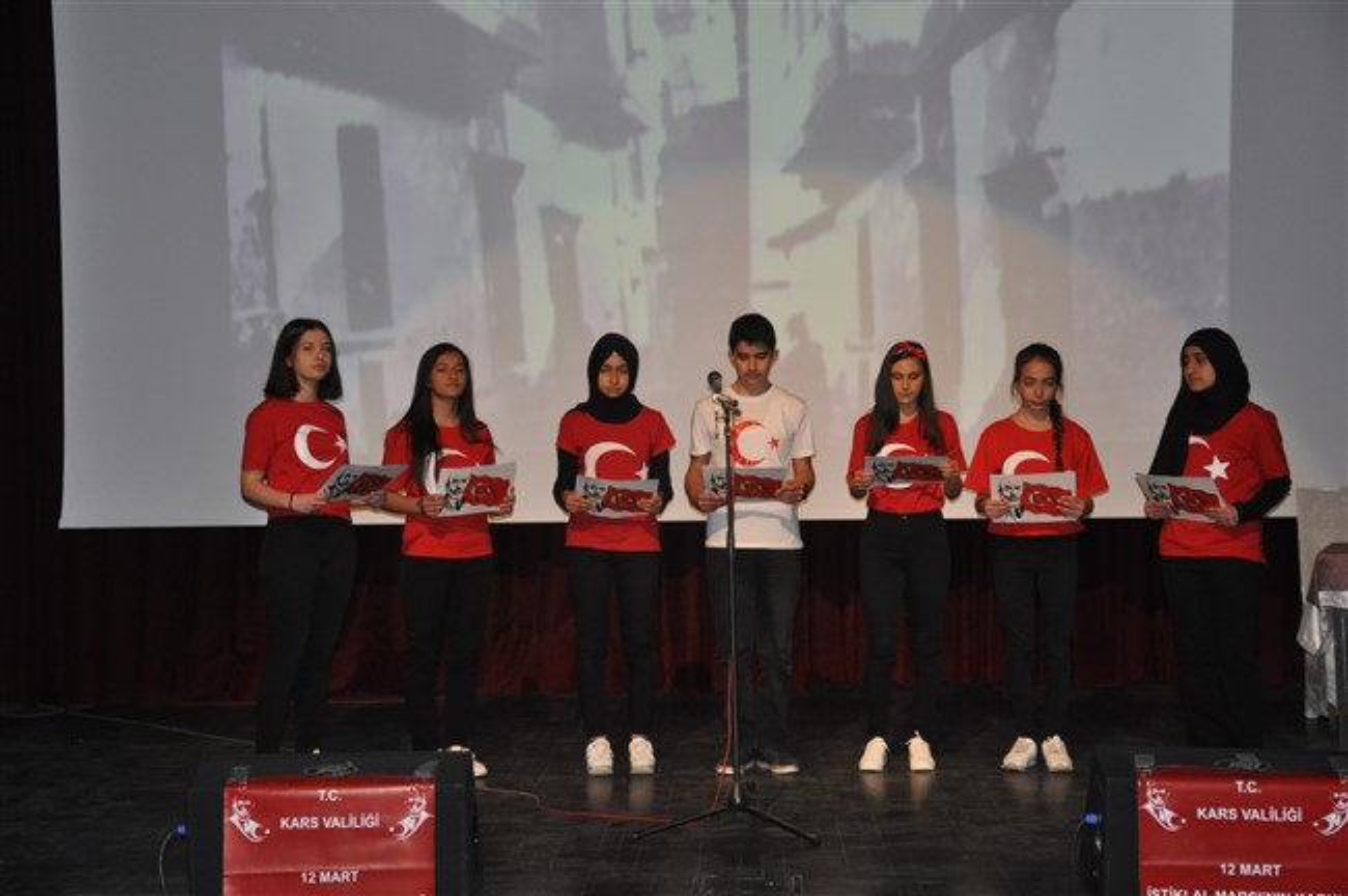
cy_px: 448
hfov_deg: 28.1
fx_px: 2693
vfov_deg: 18.9
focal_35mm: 72
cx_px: 674
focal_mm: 48
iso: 1250
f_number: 4.8
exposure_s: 1/60
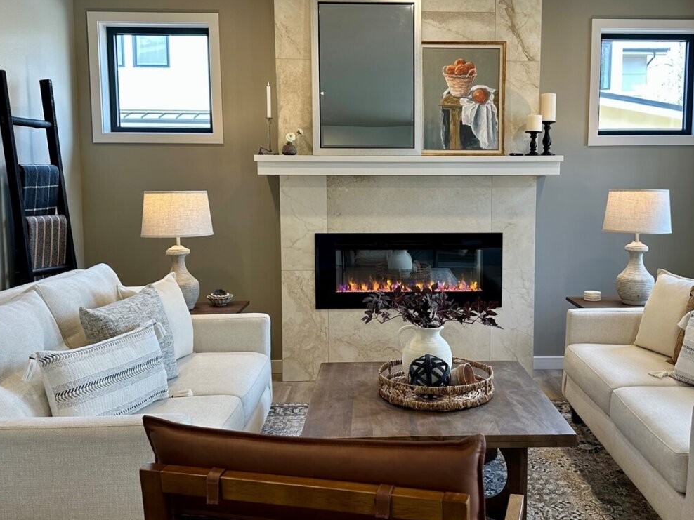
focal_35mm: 34
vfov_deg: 41.8
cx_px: 407
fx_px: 682
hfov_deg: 53.7
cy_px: 254
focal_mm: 6.86
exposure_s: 1/120
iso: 80
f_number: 1.78
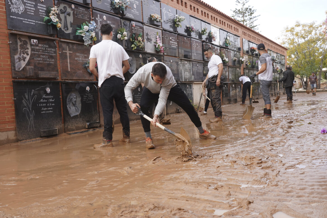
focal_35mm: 33
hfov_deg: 57.2
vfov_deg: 40.0
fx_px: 300
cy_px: 109
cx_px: 164
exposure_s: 1/800
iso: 1000
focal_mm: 33
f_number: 5.6
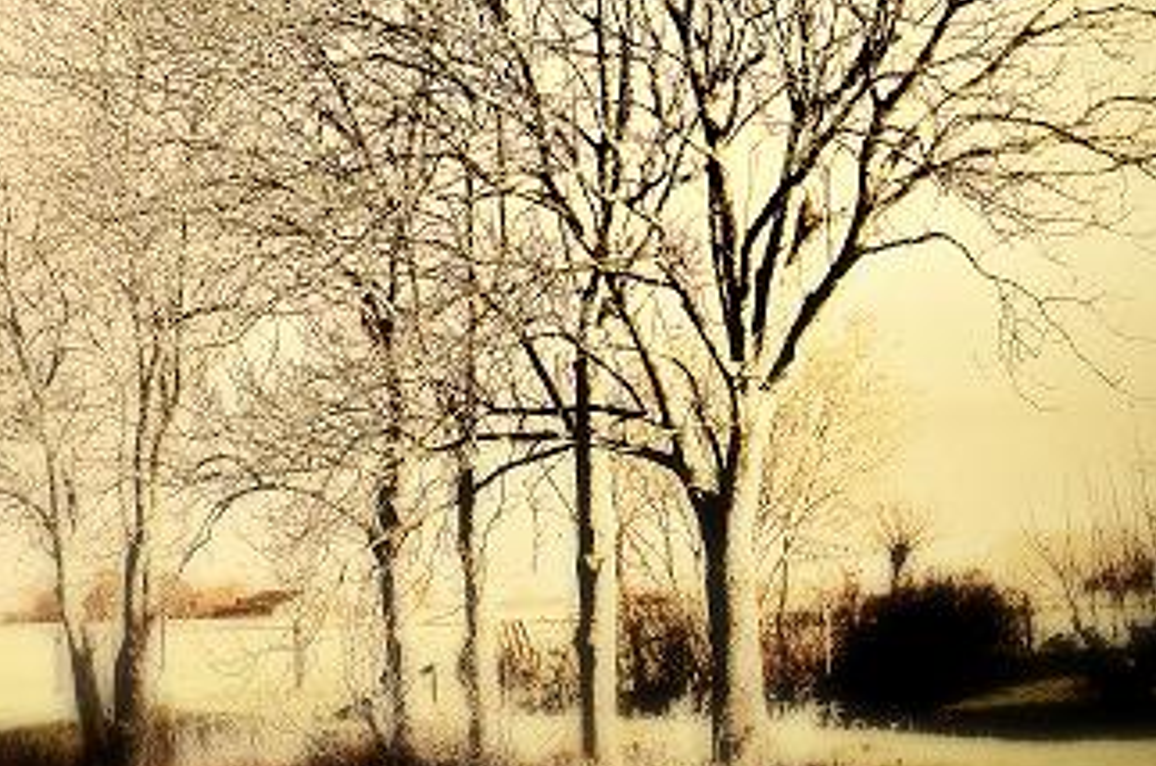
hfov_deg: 10.3
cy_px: 115
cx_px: 204
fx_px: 6410
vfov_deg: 6.8
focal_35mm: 200
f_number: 5.6
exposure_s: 1/1250
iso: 500
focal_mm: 70
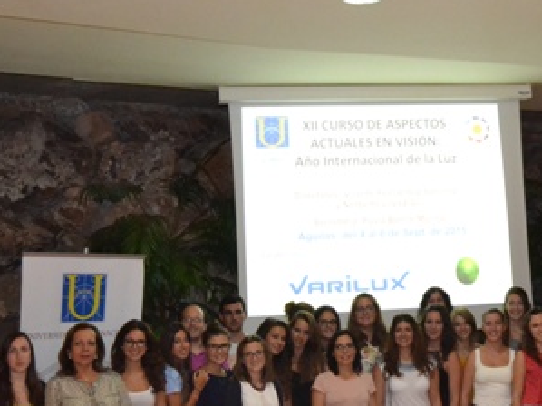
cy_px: 275
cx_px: 395
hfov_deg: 28.2
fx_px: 1064
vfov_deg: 21.5
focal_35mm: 68
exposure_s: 1/60
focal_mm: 22
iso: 3200
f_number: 3.5
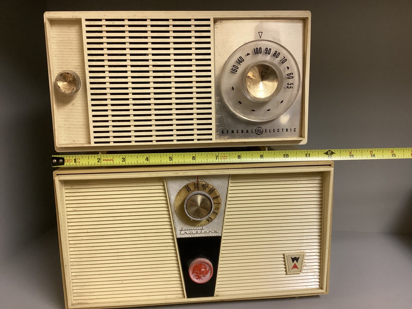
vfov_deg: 45.4
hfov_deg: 58.3
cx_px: 206
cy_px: 154
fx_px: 369
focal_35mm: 31
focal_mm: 3.3
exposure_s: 1/40
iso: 320
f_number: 2.4
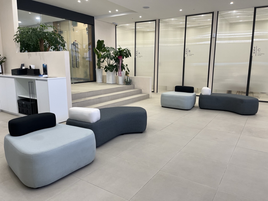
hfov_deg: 67.3
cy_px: 100
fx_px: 201
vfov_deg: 53.1
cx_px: 134
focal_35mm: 26
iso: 100
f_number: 1.6
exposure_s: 1/120
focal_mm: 5.1
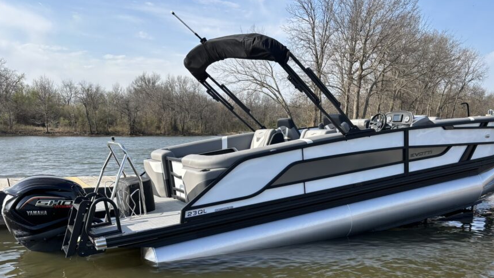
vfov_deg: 32.8
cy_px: 221
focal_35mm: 35
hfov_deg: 56.6
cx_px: 265
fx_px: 459
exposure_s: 1/1543
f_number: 1.6
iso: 50
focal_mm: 5.96
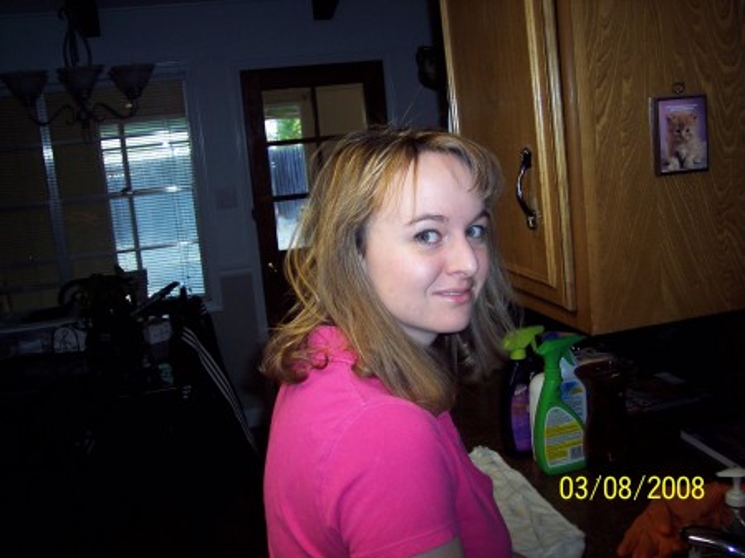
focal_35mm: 39
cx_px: 372
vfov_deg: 36.8
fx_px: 839
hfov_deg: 47.9
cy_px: 279
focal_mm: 8
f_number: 2.8
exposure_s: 1/60
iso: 100
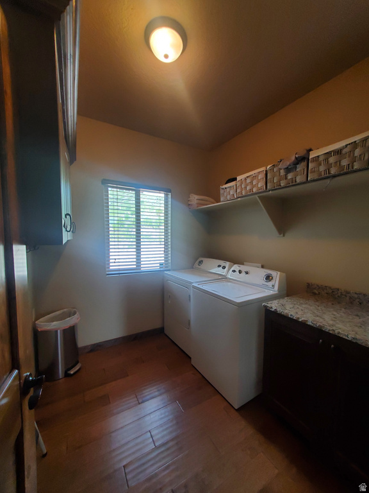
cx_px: 184
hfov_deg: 89.9
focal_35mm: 13
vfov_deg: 106.2
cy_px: 246
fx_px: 185
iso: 200
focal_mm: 1.8
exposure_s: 1/60
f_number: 2.2
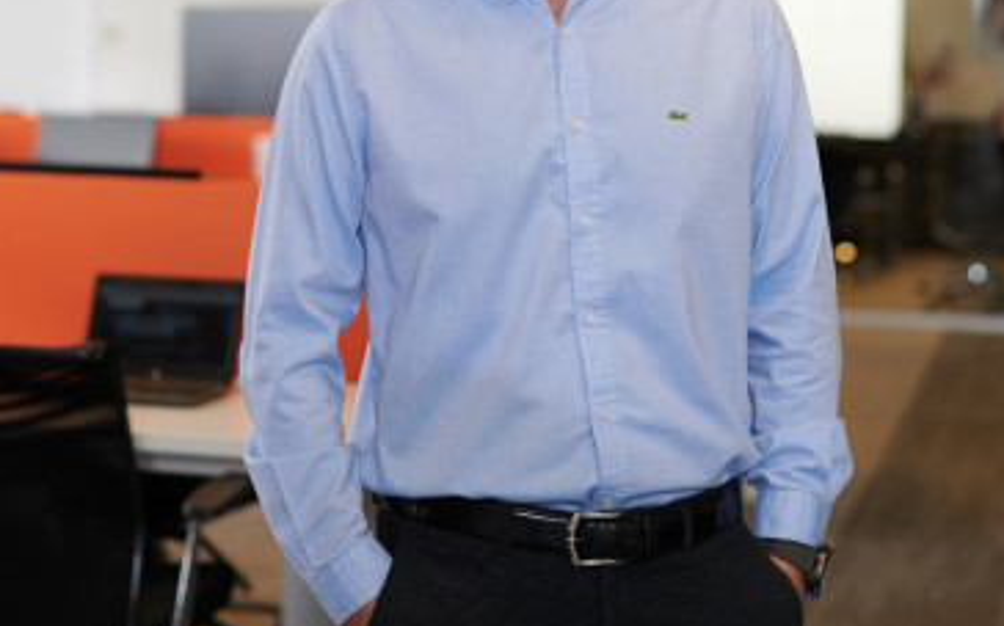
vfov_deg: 15.4
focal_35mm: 84
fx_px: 2297
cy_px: 94
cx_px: 472
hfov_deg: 24.7
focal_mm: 50
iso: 125
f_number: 2.8
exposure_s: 1/80
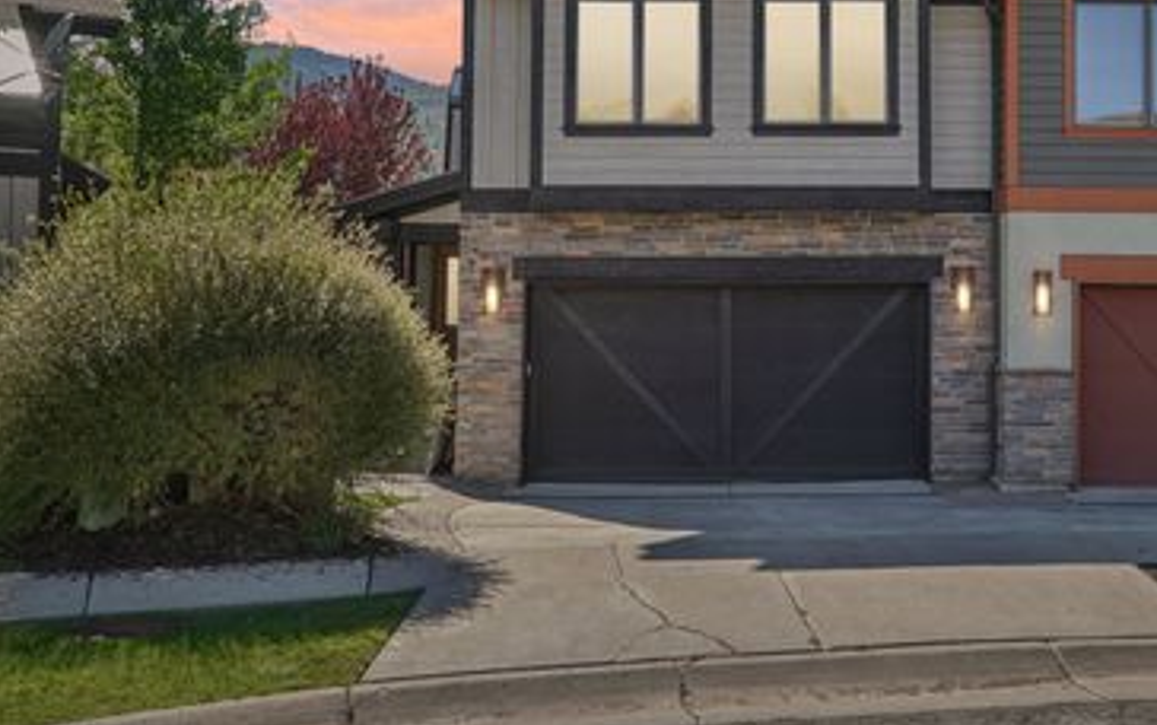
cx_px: 737
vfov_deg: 30.3
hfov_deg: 46.7
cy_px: 223
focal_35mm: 42
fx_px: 1325
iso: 100
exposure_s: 1/100
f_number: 8
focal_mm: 30
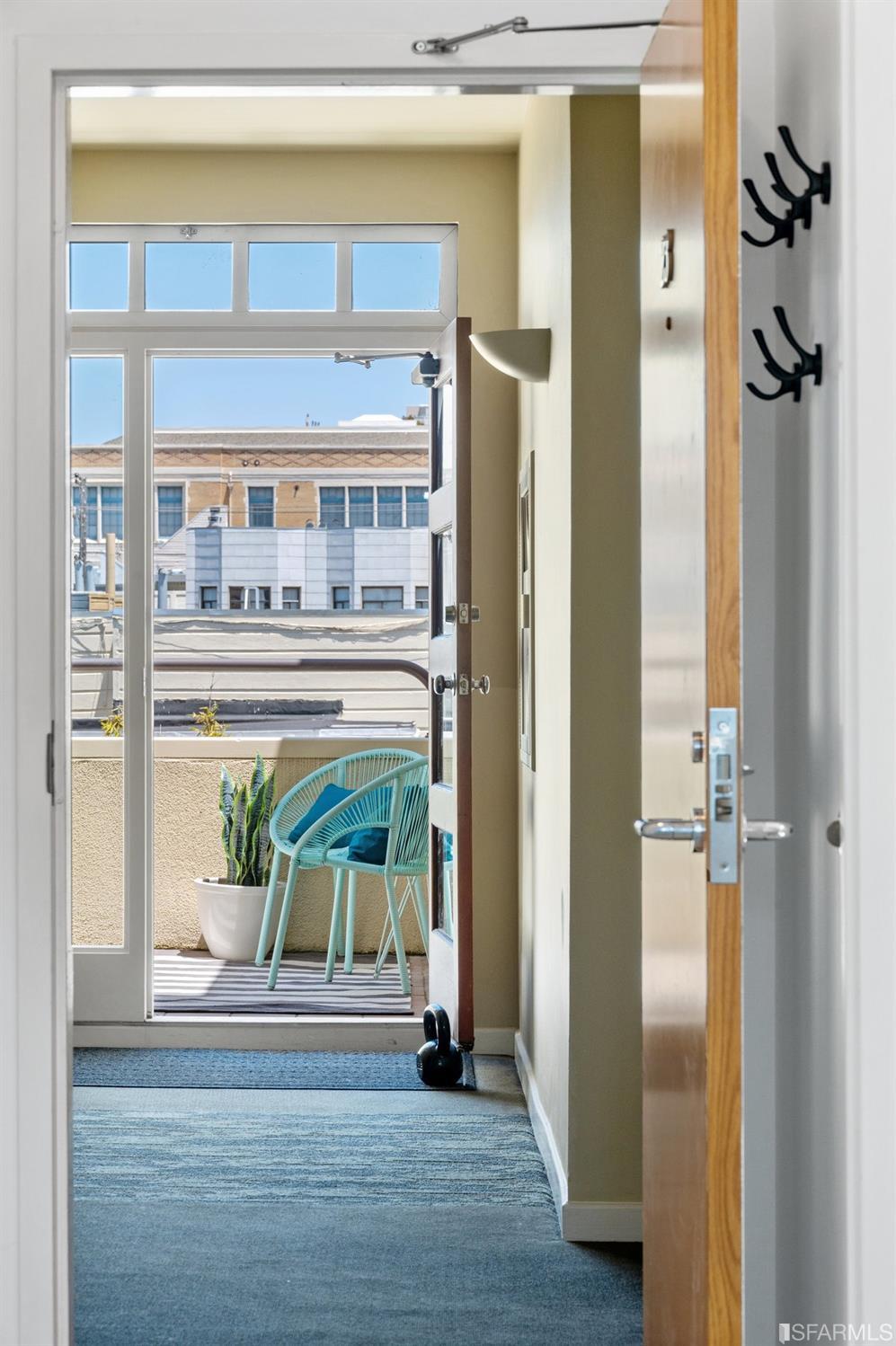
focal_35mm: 84
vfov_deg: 24.2
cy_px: 673
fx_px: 3139
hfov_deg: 16.2
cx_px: 448
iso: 400
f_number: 11
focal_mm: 84
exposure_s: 1/40
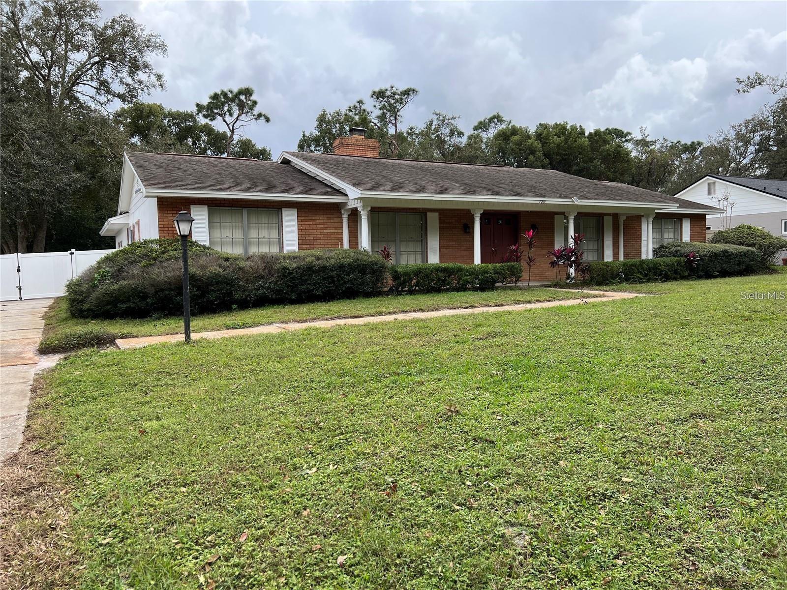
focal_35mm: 26
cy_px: 295
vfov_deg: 53.1
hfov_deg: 67.3
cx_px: 394
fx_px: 591
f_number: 1.5
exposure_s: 1/584
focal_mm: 5.7
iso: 50
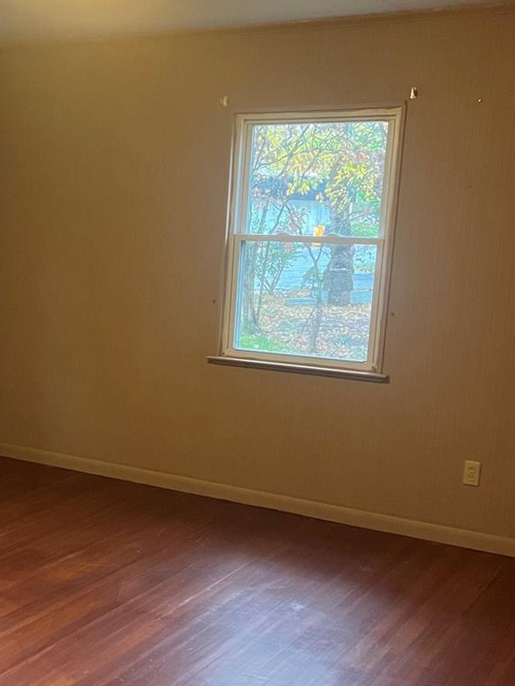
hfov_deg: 27.3
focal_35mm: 52
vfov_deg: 36.7
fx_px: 1032
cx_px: 81
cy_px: 418
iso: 500
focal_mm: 5.7
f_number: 1.5
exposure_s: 1/60
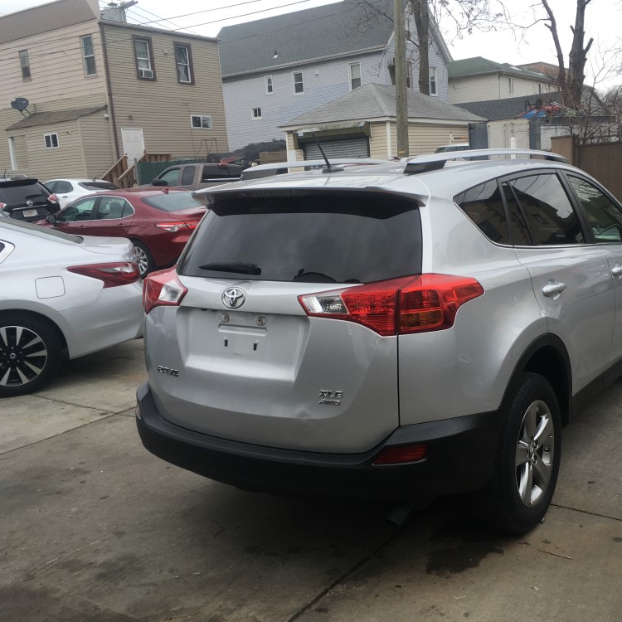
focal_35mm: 35
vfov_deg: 47.2
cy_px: 305
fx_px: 712
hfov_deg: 46.6
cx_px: 408
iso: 25
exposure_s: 1/228
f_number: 2.2
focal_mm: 4.15
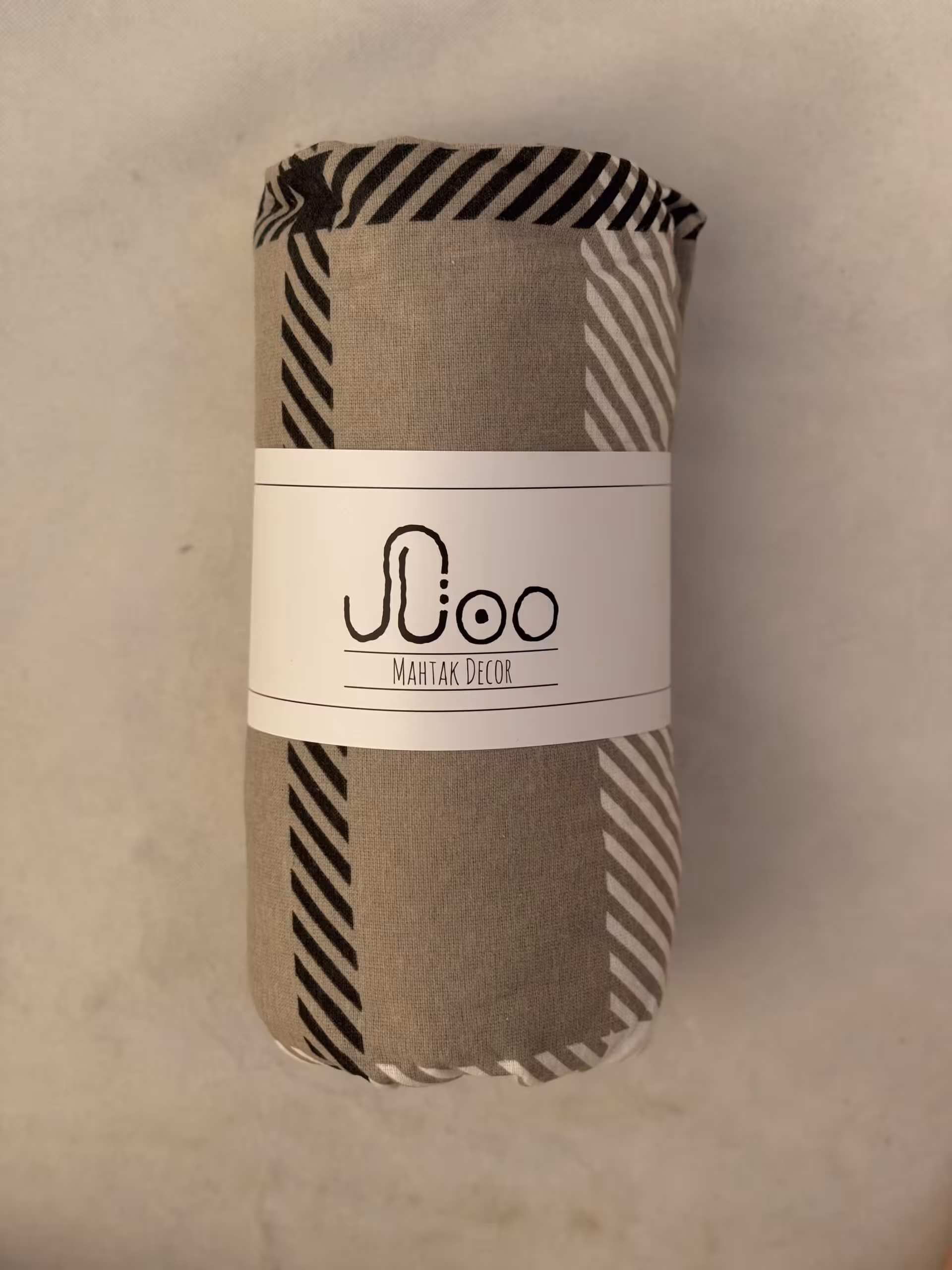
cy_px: 635
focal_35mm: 48
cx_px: 476
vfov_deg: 39.7
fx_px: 1760
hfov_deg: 30.3
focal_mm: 6.76
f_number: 1.78
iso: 64
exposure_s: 1/1366
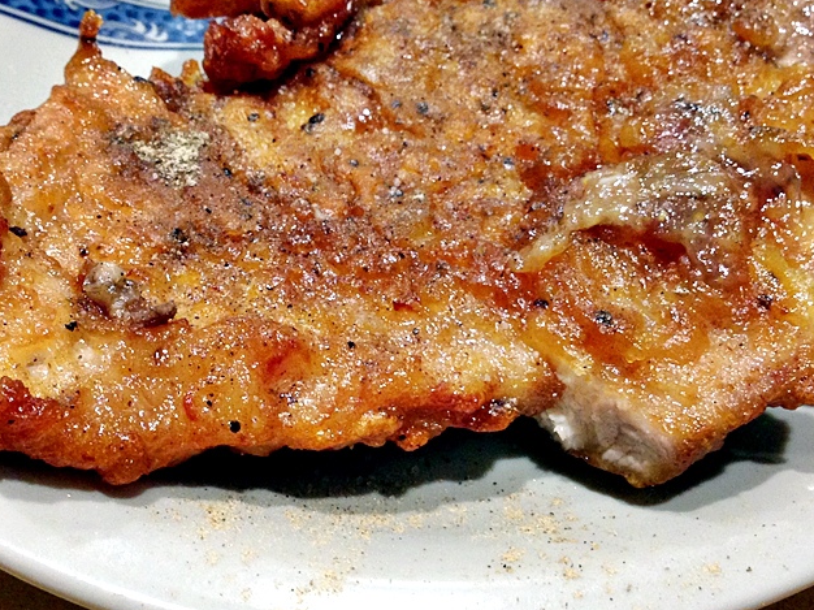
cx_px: 420
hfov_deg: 35.6
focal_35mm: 54
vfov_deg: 26.9
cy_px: 228
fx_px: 1269
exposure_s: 1/20
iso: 200
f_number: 2.4
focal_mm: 4.12
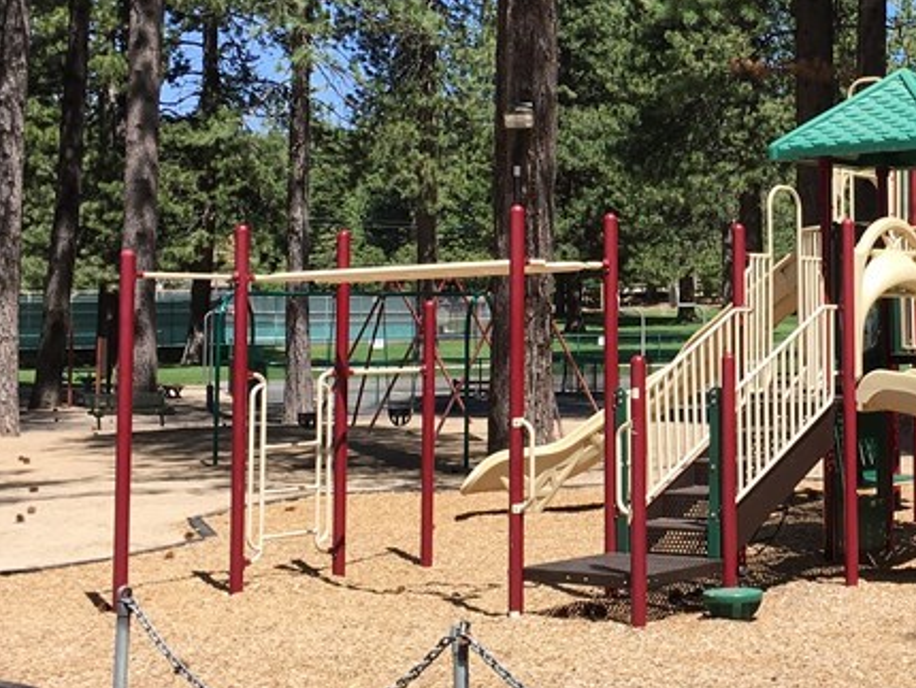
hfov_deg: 27.2
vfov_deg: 21.2
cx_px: 814
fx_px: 1827
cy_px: 194
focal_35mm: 69
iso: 25
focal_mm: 4.15
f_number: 2.2
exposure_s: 1/950
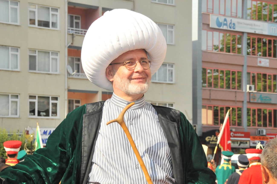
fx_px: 807
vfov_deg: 13.0
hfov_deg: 19.5
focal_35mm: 105
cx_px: 138
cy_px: 92
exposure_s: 1/320
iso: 800
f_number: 18
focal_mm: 70
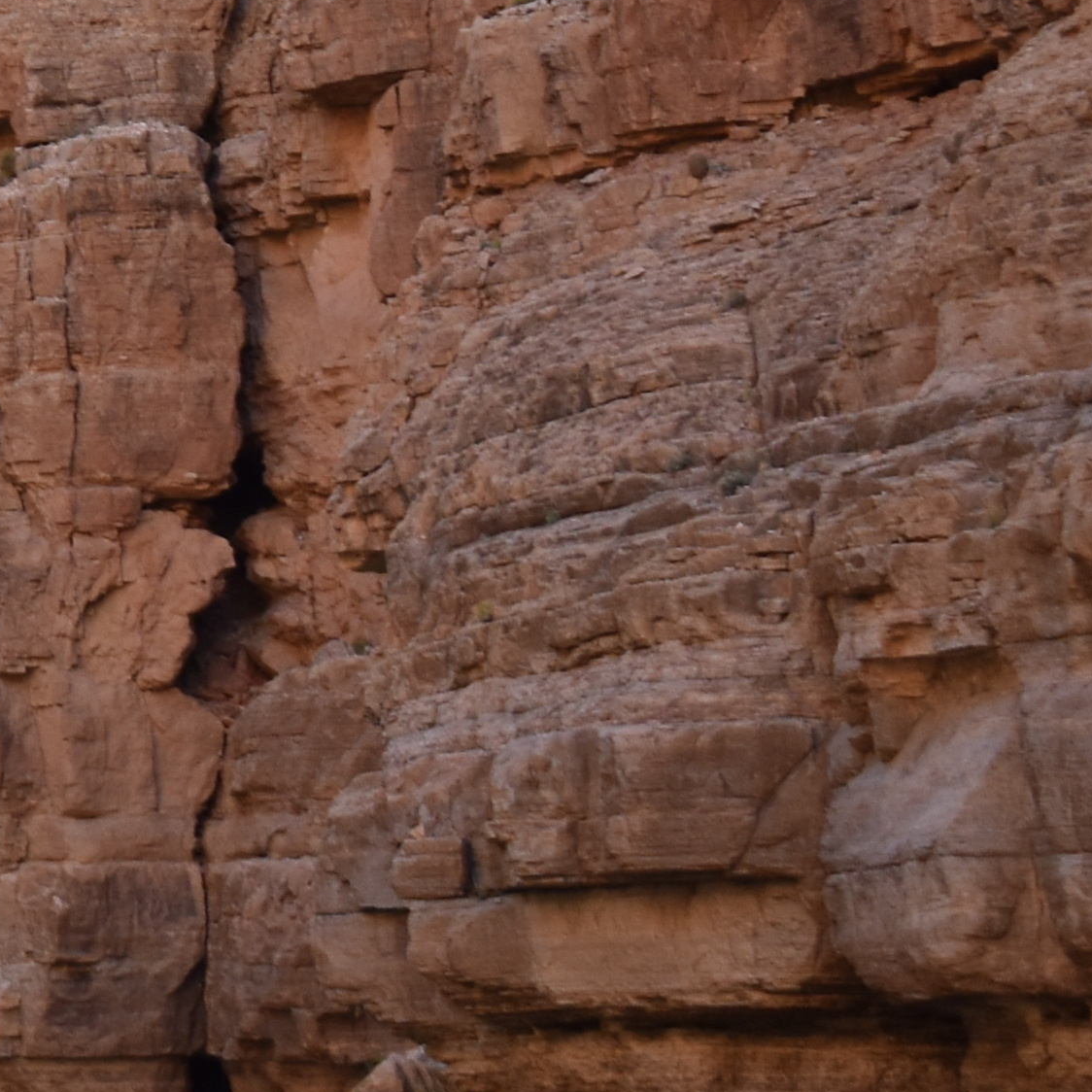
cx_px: -1803
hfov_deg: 8.0
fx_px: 7041
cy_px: -271
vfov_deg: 8.8
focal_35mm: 197
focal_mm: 29
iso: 280
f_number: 5.6
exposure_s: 1/250
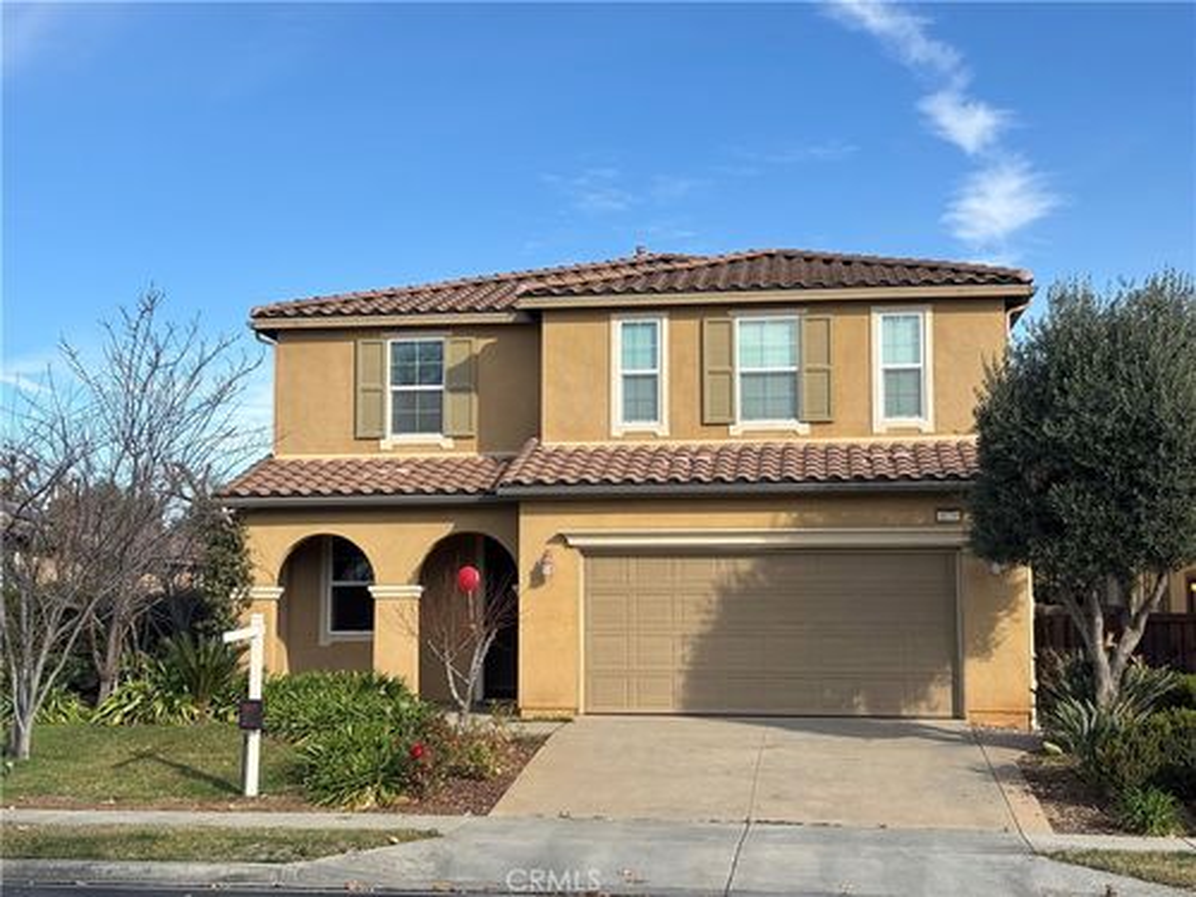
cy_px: 448
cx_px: 598
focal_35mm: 52
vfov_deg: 28.0
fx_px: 1797
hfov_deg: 36.8
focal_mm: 5.96
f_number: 1.6
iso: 32
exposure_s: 1/1984
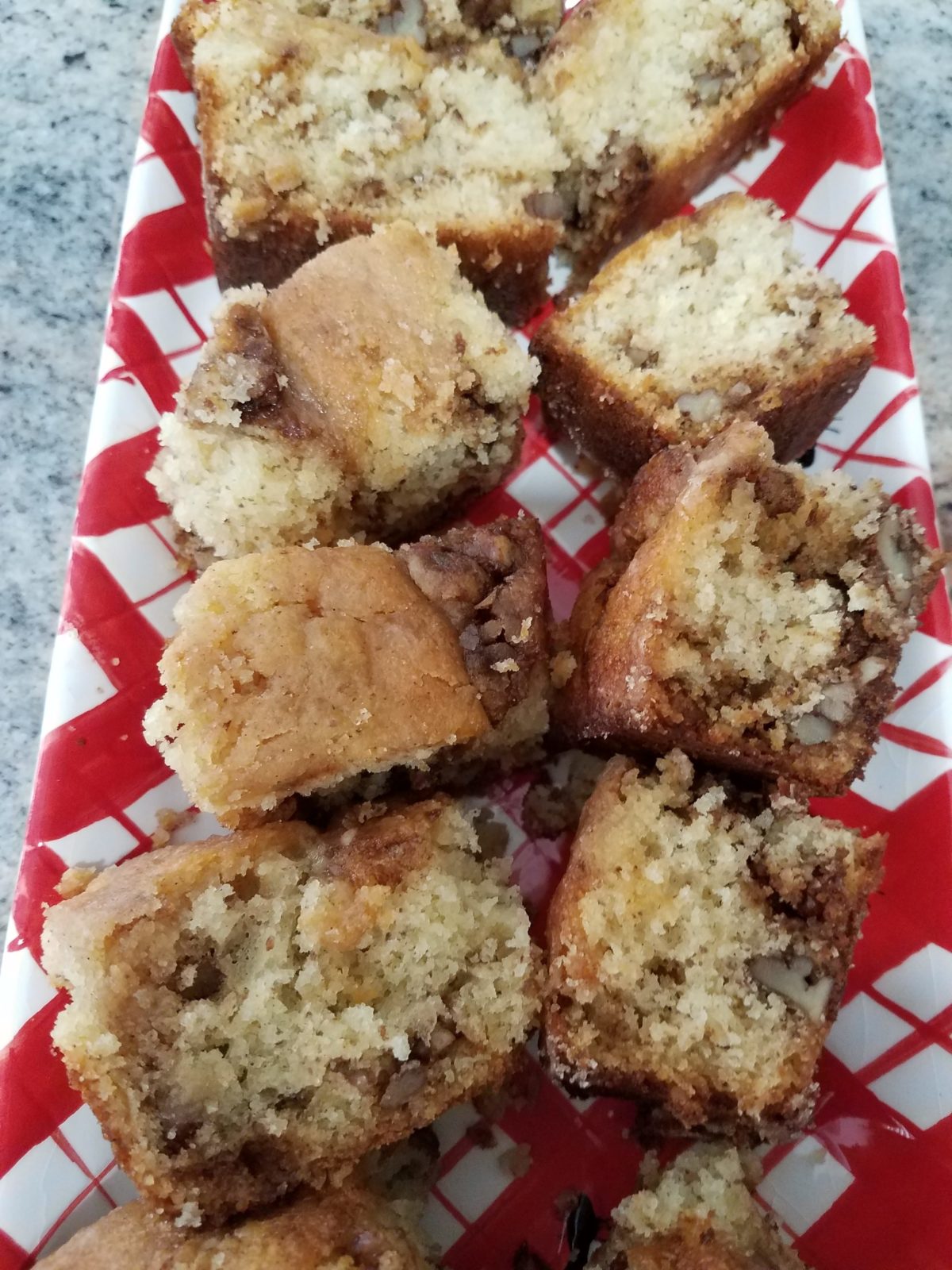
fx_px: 953
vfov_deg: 67.3
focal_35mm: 26
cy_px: 635
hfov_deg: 53.1
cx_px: 476
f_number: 1.7
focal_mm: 4.2
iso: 200
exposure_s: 1/24
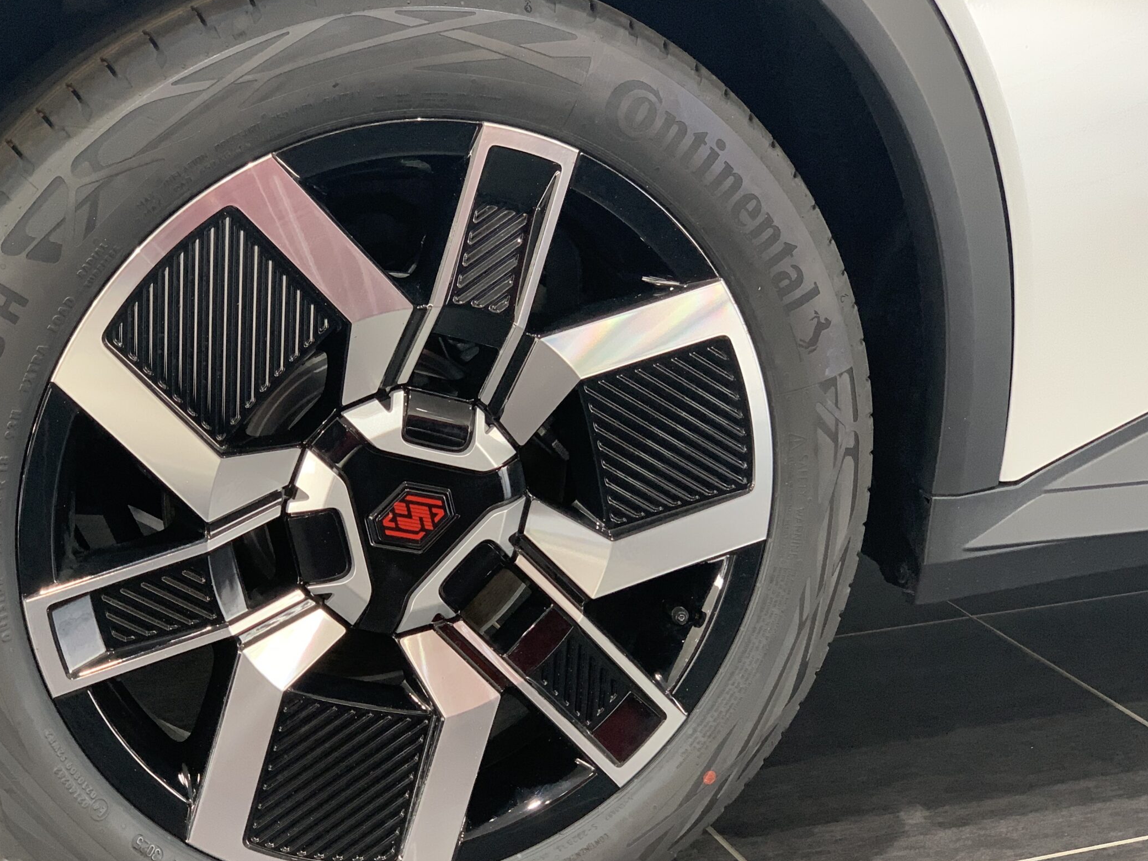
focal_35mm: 64
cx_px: 447
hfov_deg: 30.2
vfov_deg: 22.9
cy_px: 515
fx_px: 2122
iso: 160
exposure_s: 1/50
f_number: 2.4
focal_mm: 6
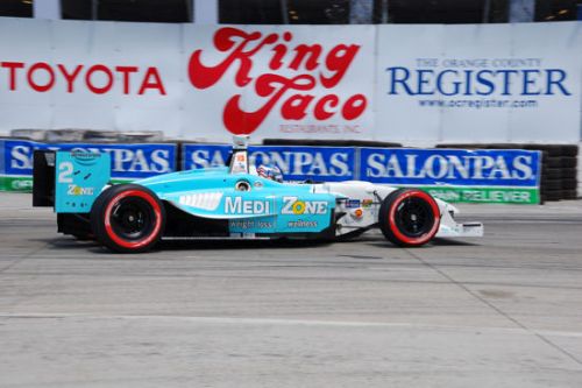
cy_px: 194
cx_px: 291
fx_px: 1333
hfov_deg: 24.6
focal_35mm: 82
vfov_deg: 16.5
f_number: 7.1
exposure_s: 1/500
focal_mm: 55
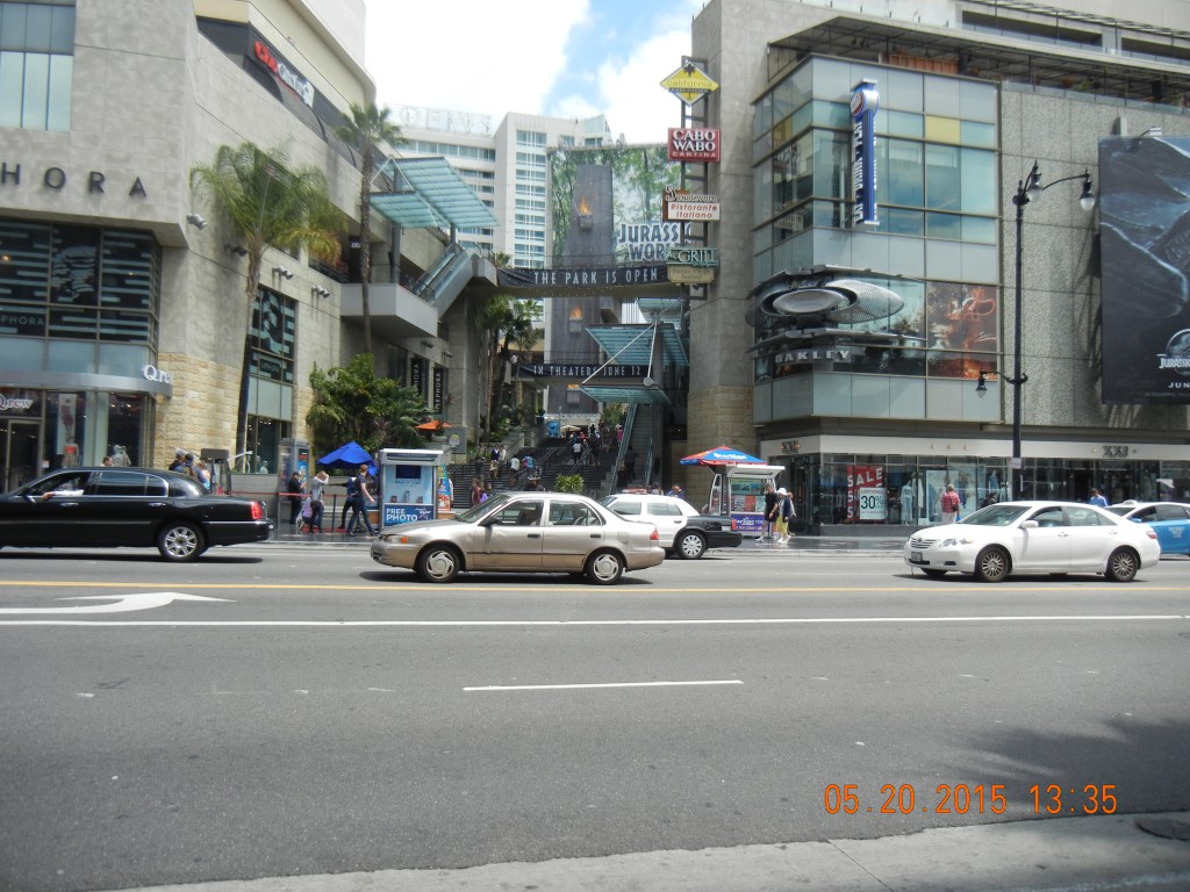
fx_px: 1031
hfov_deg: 60.0
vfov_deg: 46.8
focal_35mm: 30
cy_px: 446
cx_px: 595
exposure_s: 1/254
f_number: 7
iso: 160
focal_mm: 5.4
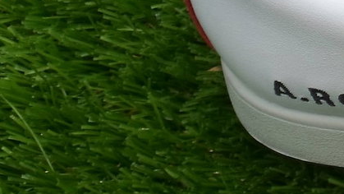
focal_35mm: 179
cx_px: 656
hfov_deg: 11.1
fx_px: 1633
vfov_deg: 6.8
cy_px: 2
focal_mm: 7.8
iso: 80
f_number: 3.2
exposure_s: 1/180
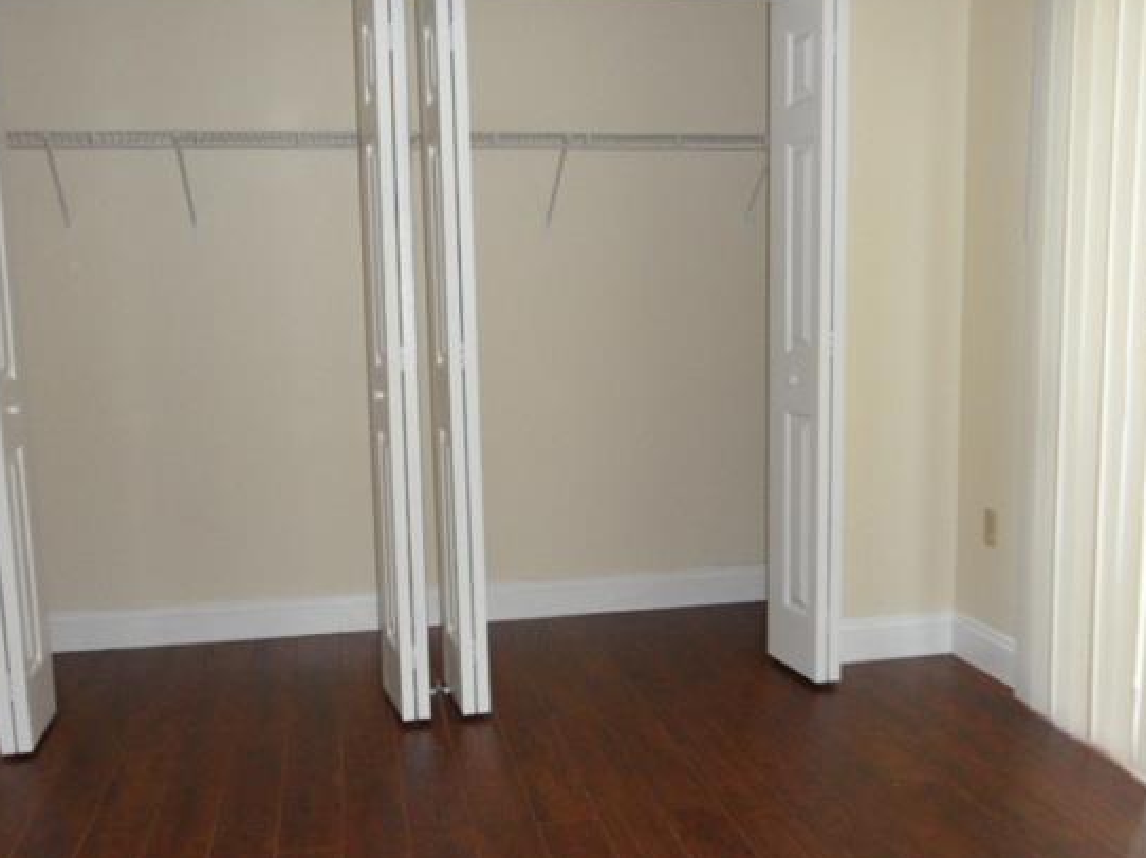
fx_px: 1026
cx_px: 552
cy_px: 440
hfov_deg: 58.4
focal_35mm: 31
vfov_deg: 45.4
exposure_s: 1/30
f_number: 3.4
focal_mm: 3.6
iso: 120
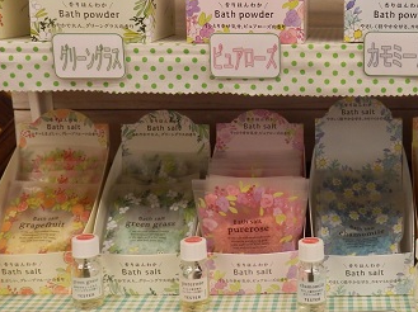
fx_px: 688
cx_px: 351
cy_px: 120
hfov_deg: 32.6
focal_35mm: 57
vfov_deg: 25.5
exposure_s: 1/30
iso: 100
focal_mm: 4.5
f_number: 3
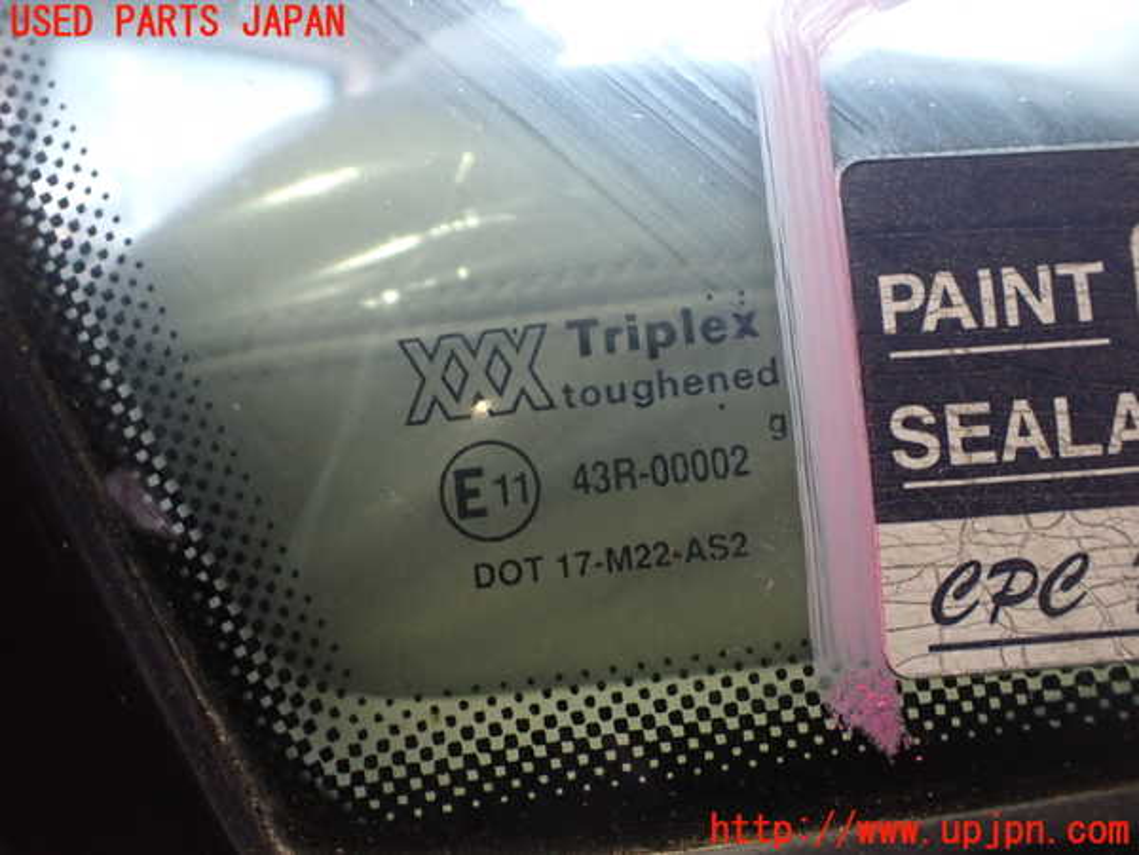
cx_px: 570
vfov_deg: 46.8
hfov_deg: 60.0
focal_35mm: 30
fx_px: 987
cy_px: 428
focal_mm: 5.4
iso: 800
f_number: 2.3
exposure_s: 1/80
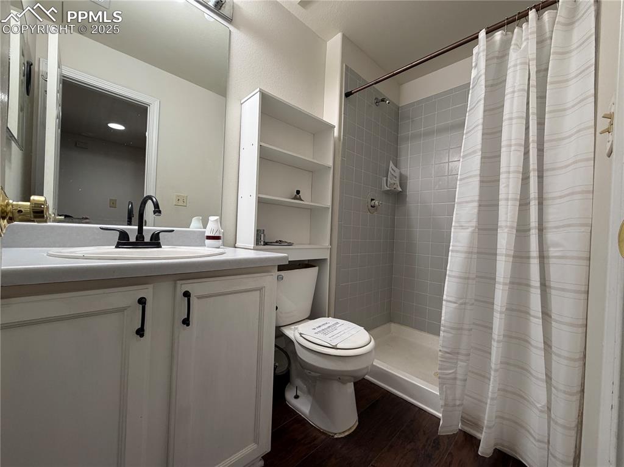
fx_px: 252
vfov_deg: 85.6
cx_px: 312
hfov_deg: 102.1
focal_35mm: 14
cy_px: 234
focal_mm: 2.22
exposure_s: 1/120
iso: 200
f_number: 2.2
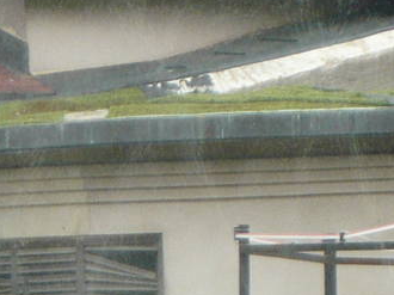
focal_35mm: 485
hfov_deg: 4.1
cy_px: 463
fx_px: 5516
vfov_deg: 3.1
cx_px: -330
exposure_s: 1/125
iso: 160
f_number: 5.1
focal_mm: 16.5
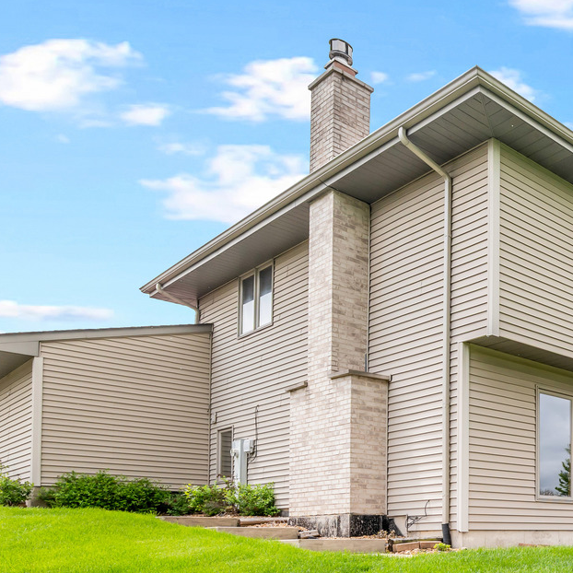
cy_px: 486
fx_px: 581
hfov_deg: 36.2
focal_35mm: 31
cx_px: 732
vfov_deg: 48.4
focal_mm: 14
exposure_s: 1/500
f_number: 8
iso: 250
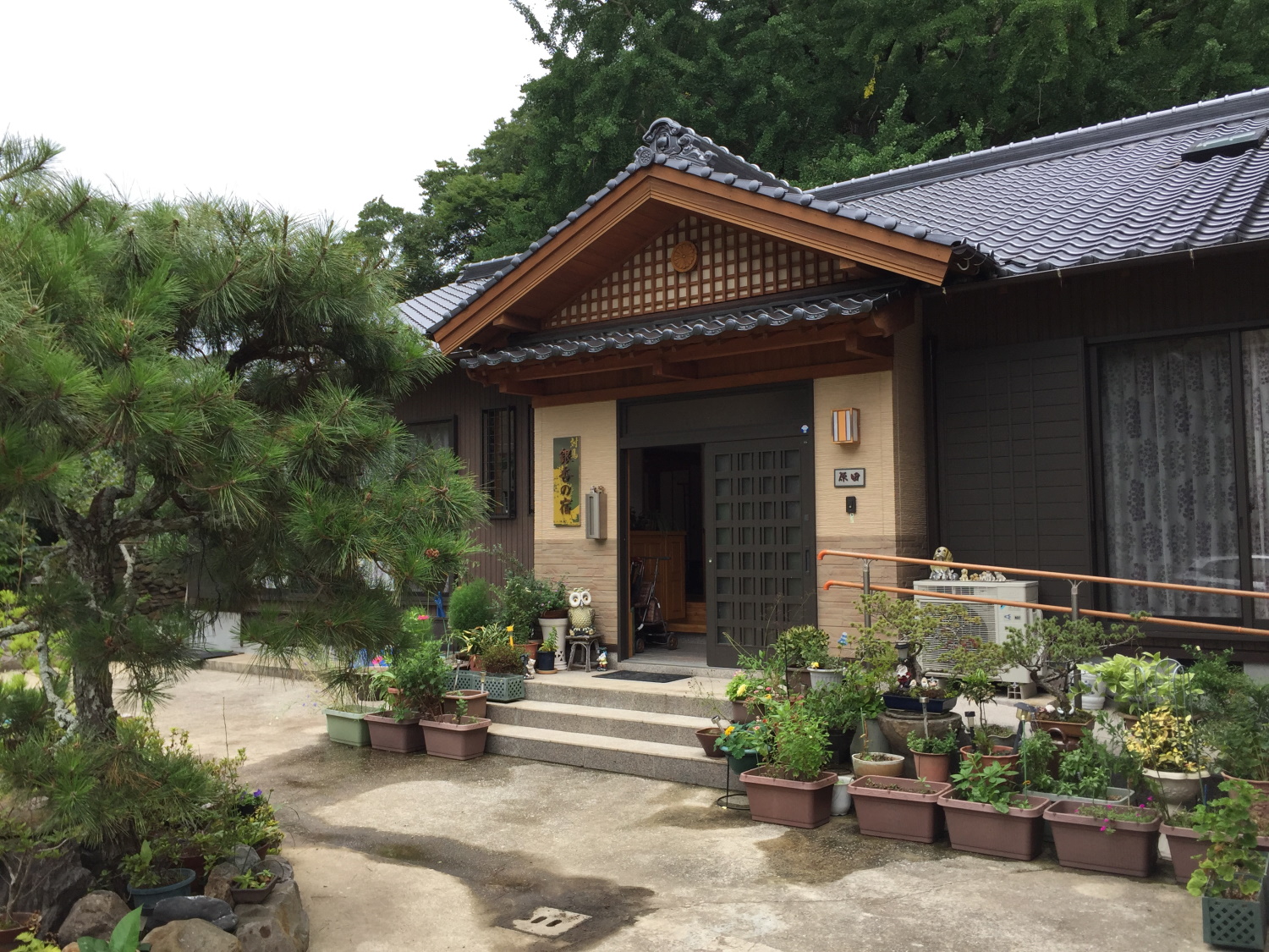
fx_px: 1063
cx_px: 634
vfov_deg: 48.2
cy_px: 476
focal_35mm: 29
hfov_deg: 61.7
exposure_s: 1/879
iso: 32
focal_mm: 4.15
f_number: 2.2
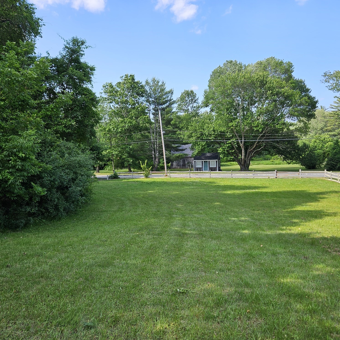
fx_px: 311
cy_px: 171
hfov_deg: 57.3
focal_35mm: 28
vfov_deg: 57.3
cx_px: 171
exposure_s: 1/732
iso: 25
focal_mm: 5.4
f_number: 1.8
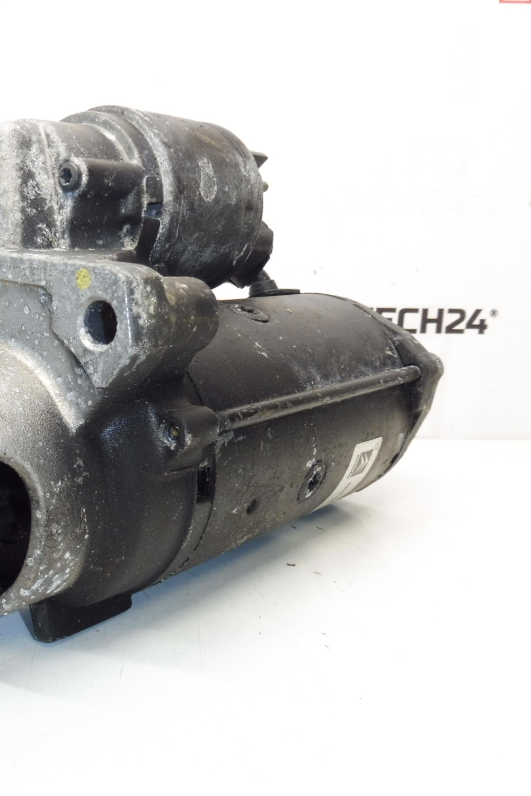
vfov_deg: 55.8
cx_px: 56
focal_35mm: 34
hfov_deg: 36.5
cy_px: 403
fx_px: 753
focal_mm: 4.3
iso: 200
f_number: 3.5
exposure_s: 1/60
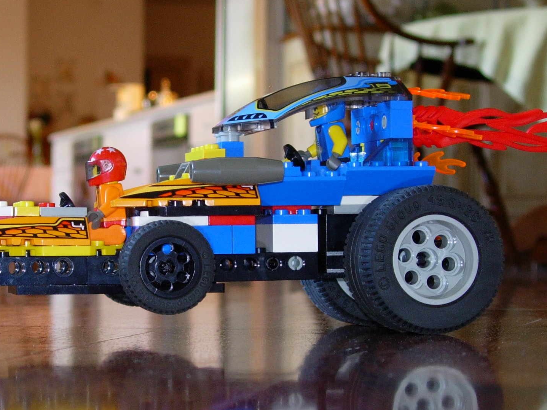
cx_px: 178
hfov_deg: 17.8
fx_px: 1738
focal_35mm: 110
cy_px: 234
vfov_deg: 13.5
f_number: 3.5
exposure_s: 1/5.4
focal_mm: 12.7
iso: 79
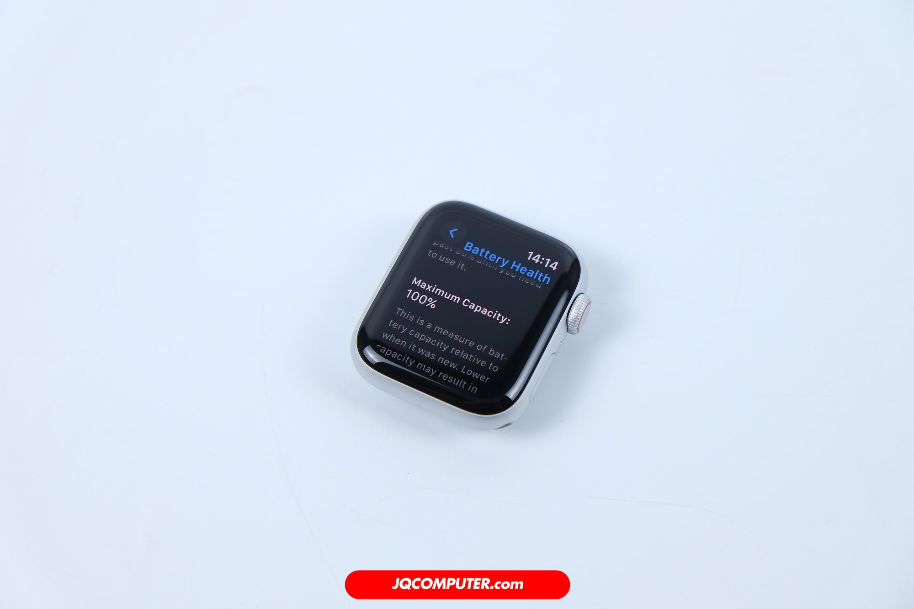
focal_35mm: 59
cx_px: 457
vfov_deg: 23.0
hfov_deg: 33.9
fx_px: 1498
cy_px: 304
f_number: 4
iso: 250
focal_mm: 39
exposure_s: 1/30
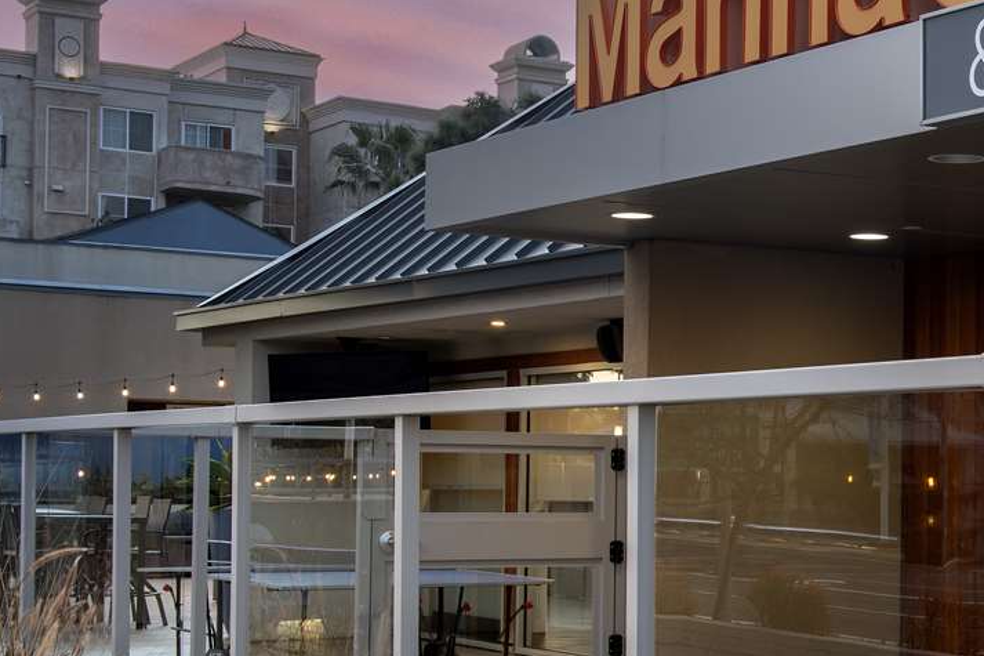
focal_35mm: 80
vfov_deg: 17.0
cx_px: 1005
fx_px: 2186
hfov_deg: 24.1
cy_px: 378
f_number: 11
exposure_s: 1.3
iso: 50
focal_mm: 38
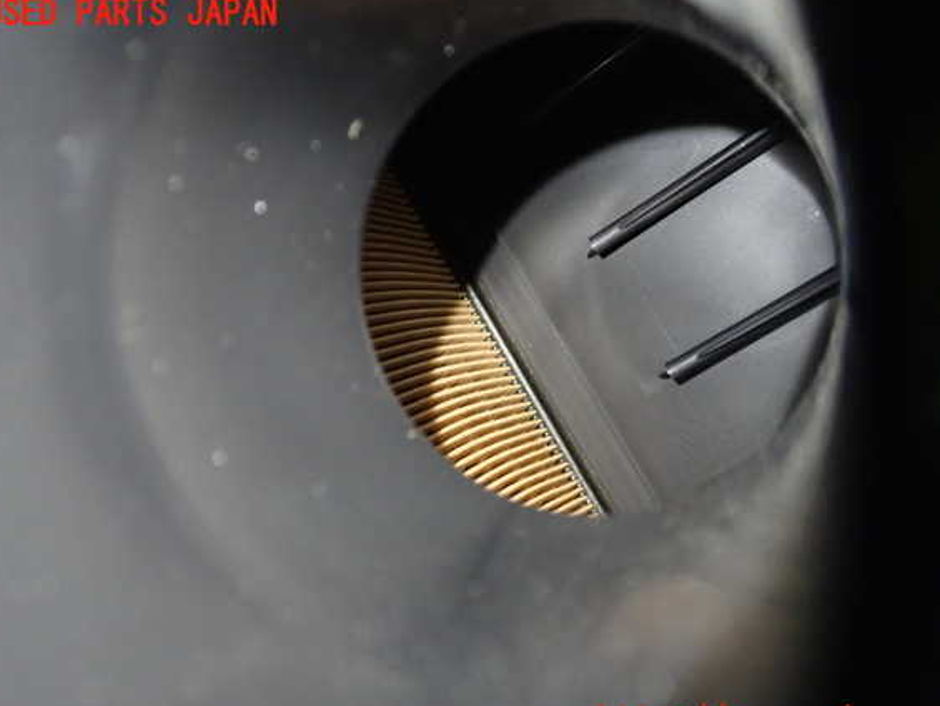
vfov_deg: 41.8
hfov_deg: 53.9
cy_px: 368
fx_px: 923
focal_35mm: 34
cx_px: 474
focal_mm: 5.79
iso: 800
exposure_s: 1/20
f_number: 2.4
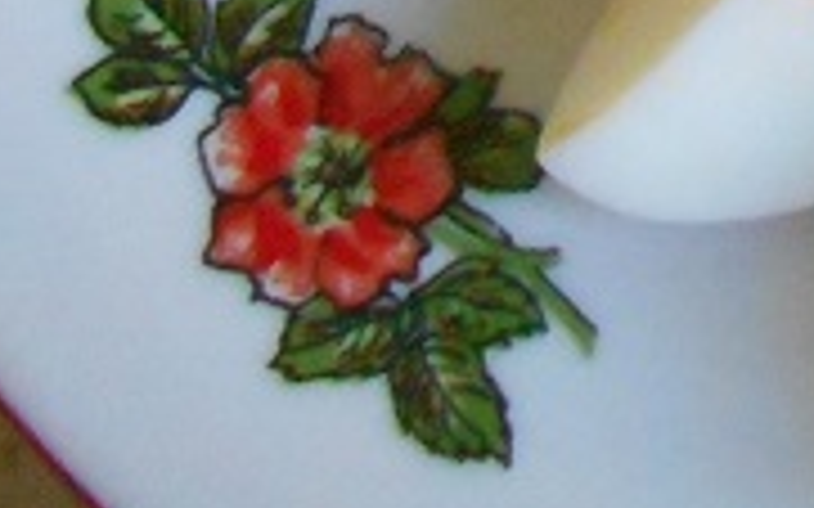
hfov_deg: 11.7
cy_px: -1187
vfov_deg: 7.2
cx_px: 1727
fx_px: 3460
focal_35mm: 156
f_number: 3.2
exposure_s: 1/100
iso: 800
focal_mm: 4.6
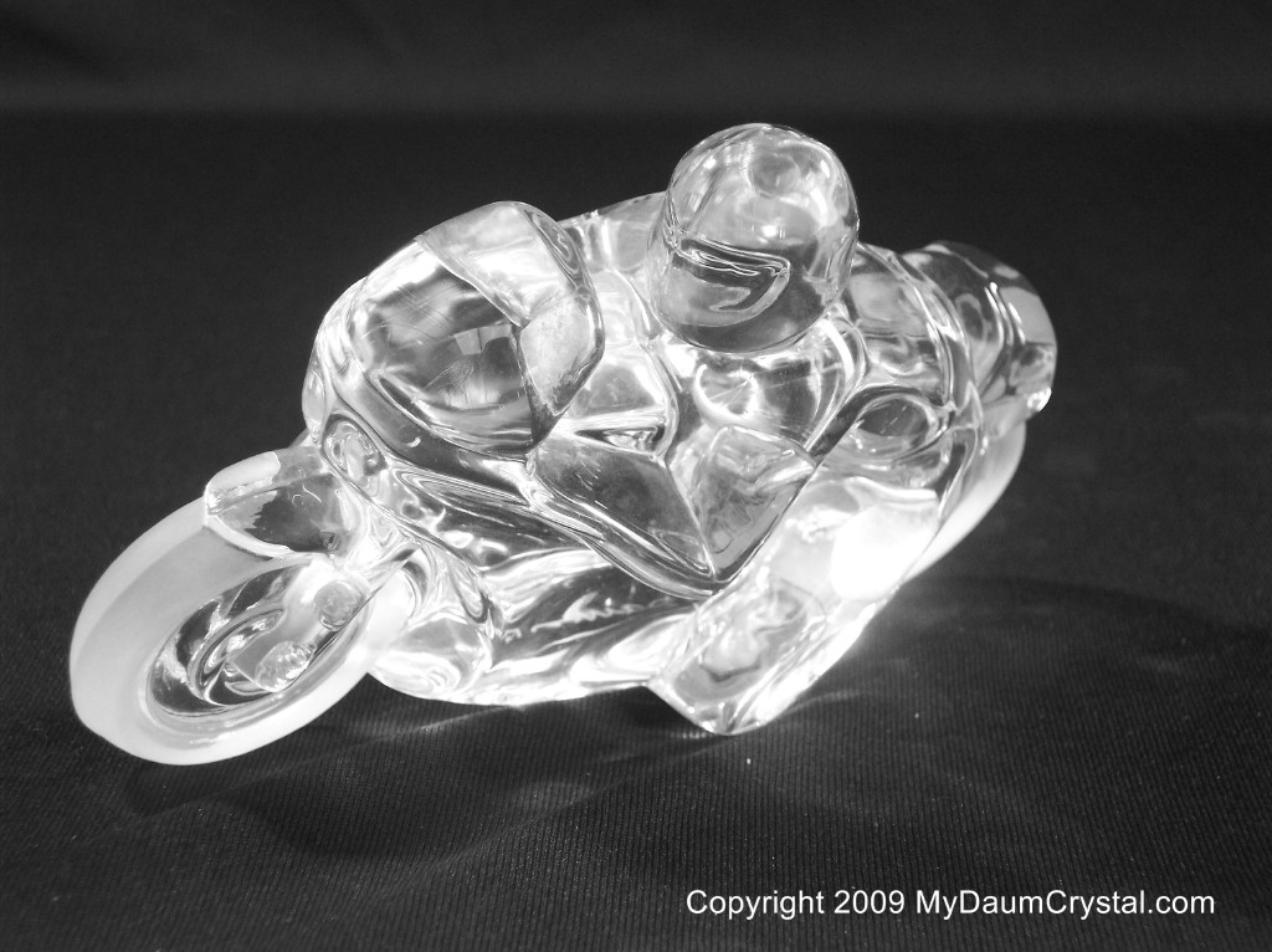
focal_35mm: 89
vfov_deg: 16.6
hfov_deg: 22.0
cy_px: 476
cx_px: 636
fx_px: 3267
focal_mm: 18.7
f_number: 4.1
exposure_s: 1/15
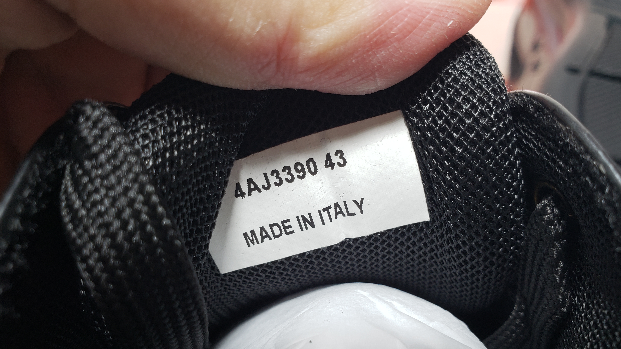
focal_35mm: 29
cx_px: 306
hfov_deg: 66.1
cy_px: 221
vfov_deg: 39.9
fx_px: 478
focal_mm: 4.3
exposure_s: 1/100
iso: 80
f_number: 2.4
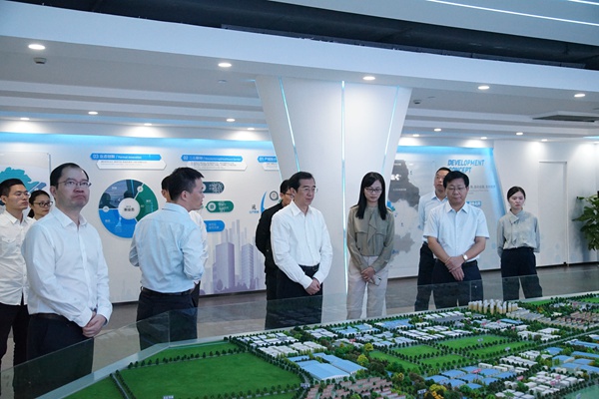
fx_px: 582
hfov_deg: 54.4
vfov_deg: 37.9
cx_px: 300
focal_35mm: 35
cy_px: 200
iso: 5000
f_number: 4.5
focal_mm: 35
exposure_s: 1/400
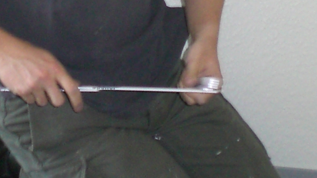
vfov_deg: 8.8
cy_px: -40
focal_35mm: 137
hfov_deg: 15.6
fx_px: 1152
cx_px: 90
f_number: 3.1
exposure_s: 1/60
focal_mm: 6.3
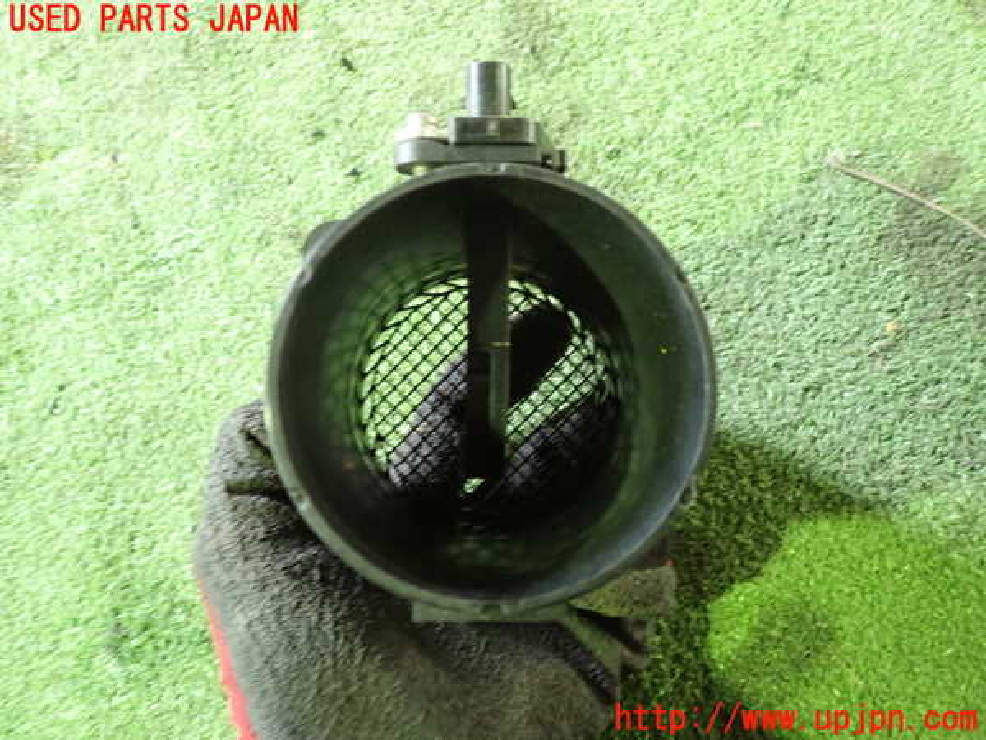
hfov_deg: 60.0
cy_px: 370
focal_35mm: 30
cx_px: 493
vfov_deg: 46.8
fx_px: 855
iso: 800
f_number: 2.3
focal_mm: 5.4
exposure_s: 1/15
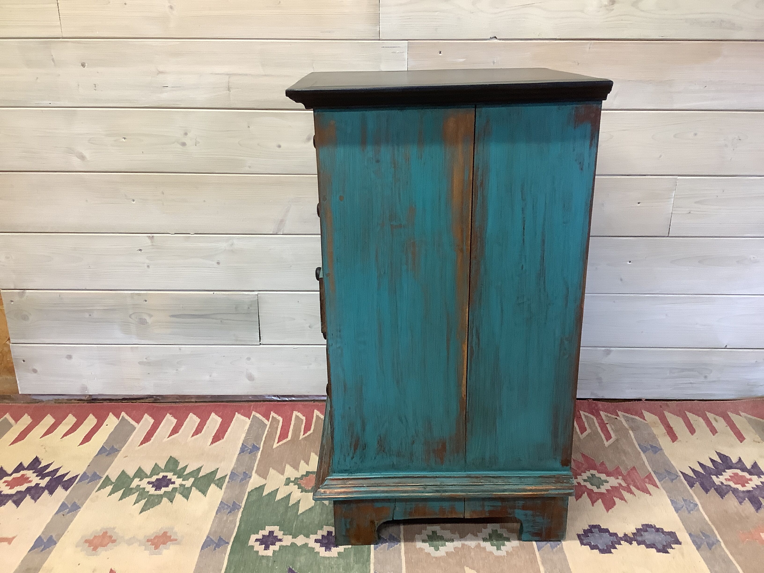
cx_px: 382
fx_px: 684
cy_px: 286
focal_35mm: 31
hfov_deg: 58.4
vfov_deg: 45.4
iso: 160
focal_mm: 3.3
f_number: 2.4
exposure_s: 1/60
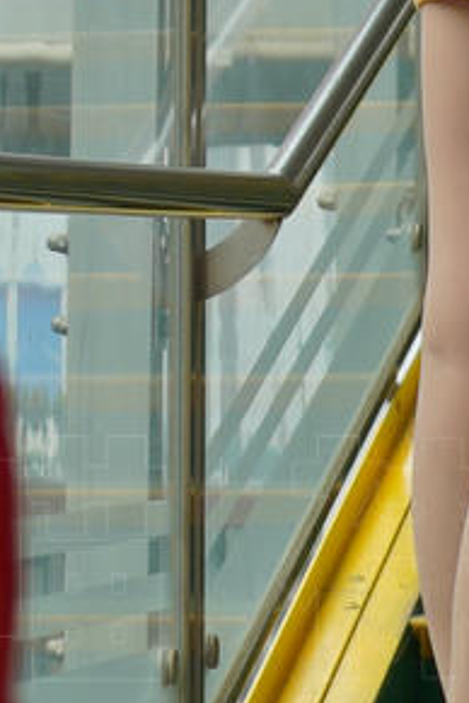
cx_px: 312
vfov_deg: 7.4
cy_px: -191
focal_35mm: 277
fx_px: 5413
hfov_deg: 5.0
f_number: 4
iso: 100
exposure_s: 1/125
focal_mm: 38
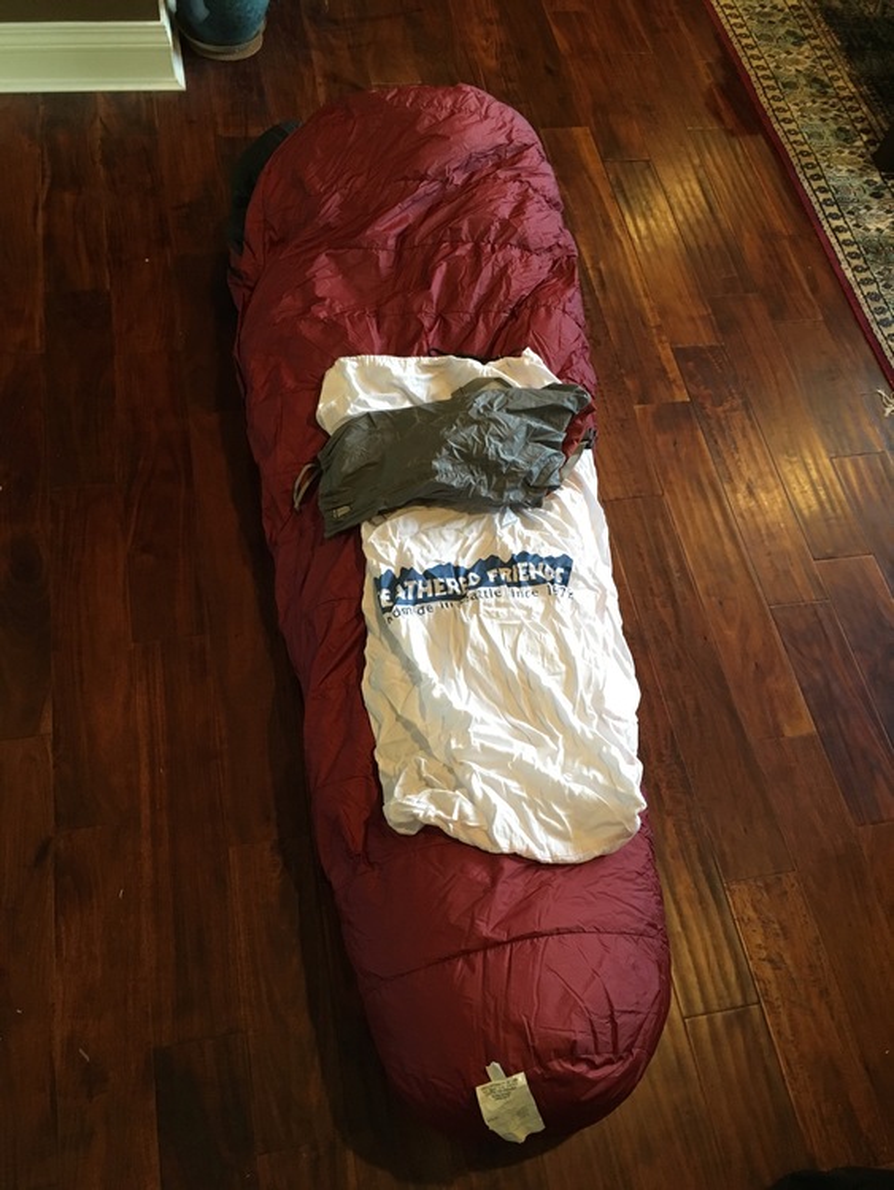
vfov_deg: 61.6
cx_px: 447
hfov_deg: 48.3
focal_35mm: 29
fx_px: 998
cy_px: 595
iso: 160
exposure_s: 1/30
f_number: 2.2
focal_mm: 4.15
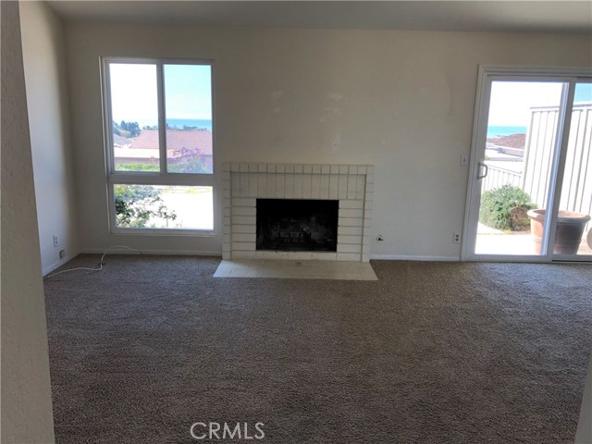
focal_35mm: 28
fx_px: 479
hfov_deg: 63.4
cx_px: 296
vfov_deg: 49.7
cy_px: 222
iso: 32
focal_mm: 3.99
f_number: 1.8
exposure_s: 1/120
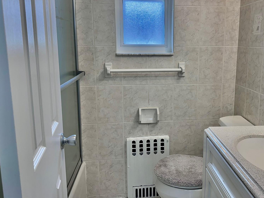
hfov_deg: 54.9
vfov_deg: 42.8
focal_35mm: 33
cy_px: 83
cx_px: 161
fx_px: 252
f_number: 1.78
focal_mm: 6.86
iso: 80
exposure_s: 1/175
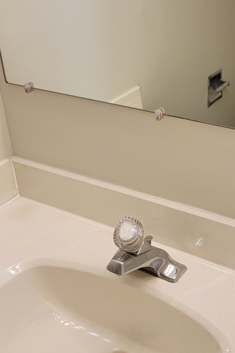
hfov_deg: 29.8
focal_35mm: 44
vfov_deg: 43.4
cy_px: 99
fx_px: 431
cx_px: 187
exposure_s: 1/120
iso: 125
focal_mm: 6.7
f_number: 1.8
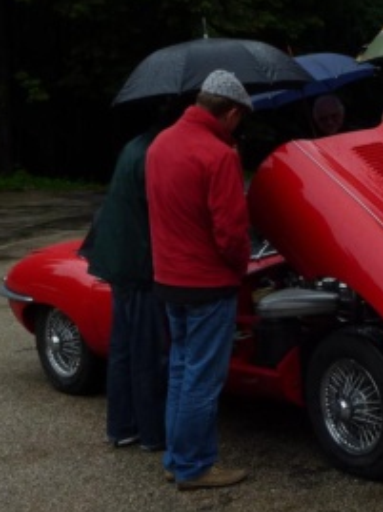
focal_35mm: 67
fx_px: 991
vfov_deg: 29.0
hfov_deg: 21.3
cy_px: 277
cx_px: 362
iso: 100
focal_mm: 6.4
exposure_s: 1/200
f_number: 4
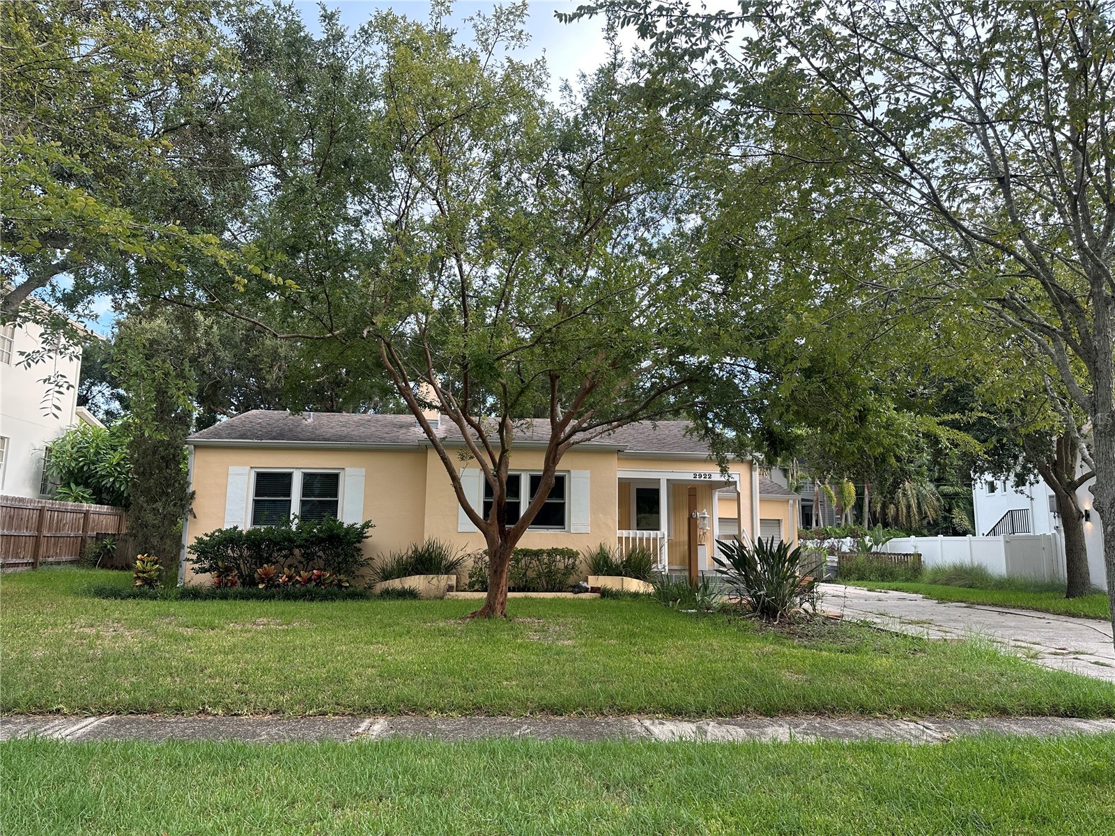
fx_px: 773
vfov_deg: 56.8
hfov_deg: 71.6
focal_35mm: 24
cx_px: 558
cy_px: 418
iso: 80
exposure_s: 1/355
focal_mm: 6.86
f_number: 1.78
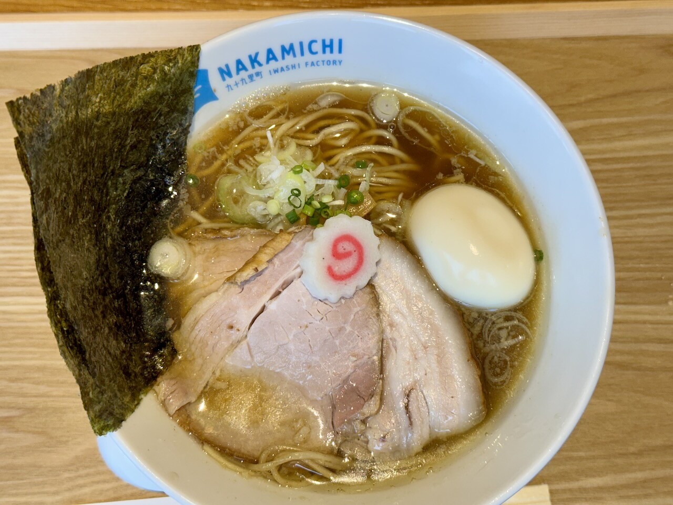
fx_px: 933
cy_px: 252
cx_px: 336
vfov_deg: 30.3
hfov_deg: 39.7
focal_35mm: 48
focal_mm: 6.76
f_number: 1.78
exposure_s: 1/100
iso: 80
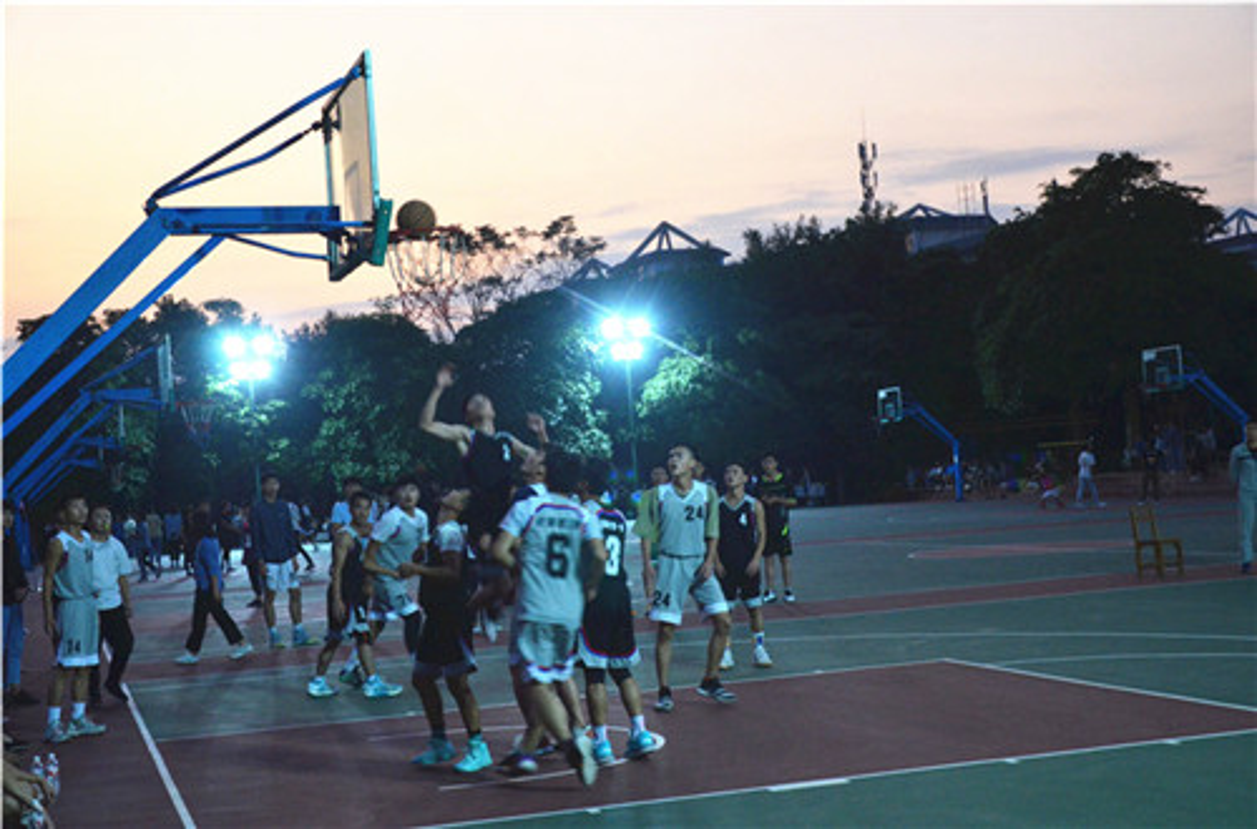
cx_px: 628
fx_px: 1984
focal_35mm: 57
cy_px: 414
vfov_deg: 23.6
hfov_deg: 35.2
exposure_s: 1/80
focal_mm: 38
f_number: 4.5
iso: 1600
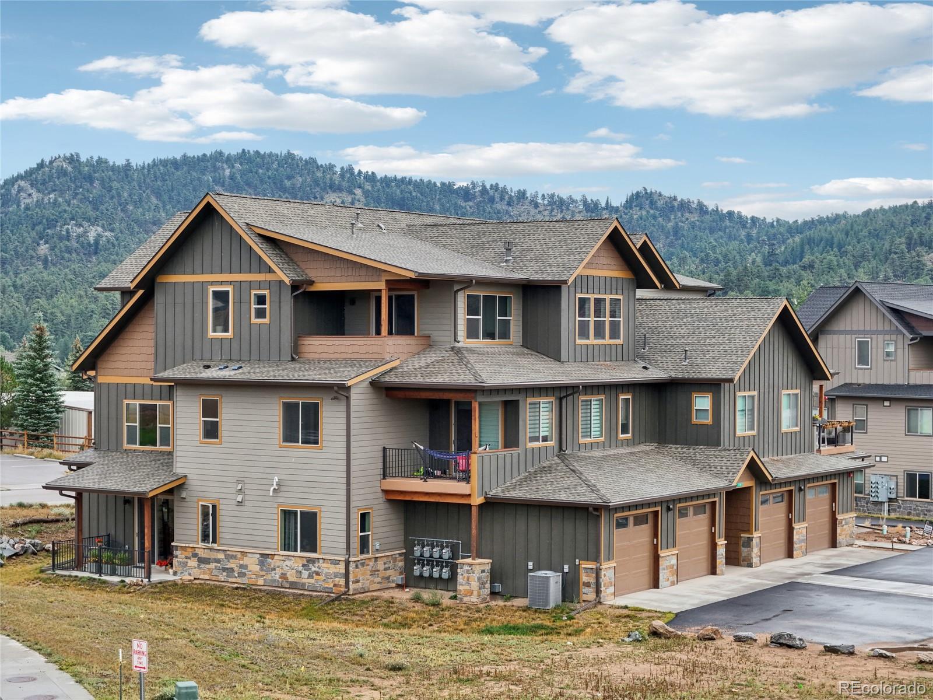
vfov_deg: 21.0
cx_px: 466
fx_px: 1887
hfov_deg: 27.8
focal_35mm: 70
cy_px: 350
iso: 170
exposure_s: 1/350
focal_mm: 19.35
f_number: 2.8
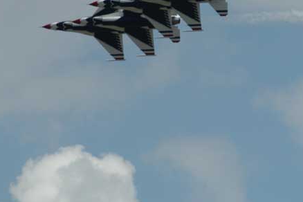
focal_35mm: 739
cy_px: 28
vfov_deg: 1.9
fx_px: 6219
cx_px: 158
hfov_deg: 2.8
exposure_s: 1/2000
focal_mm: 270
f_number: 5.6
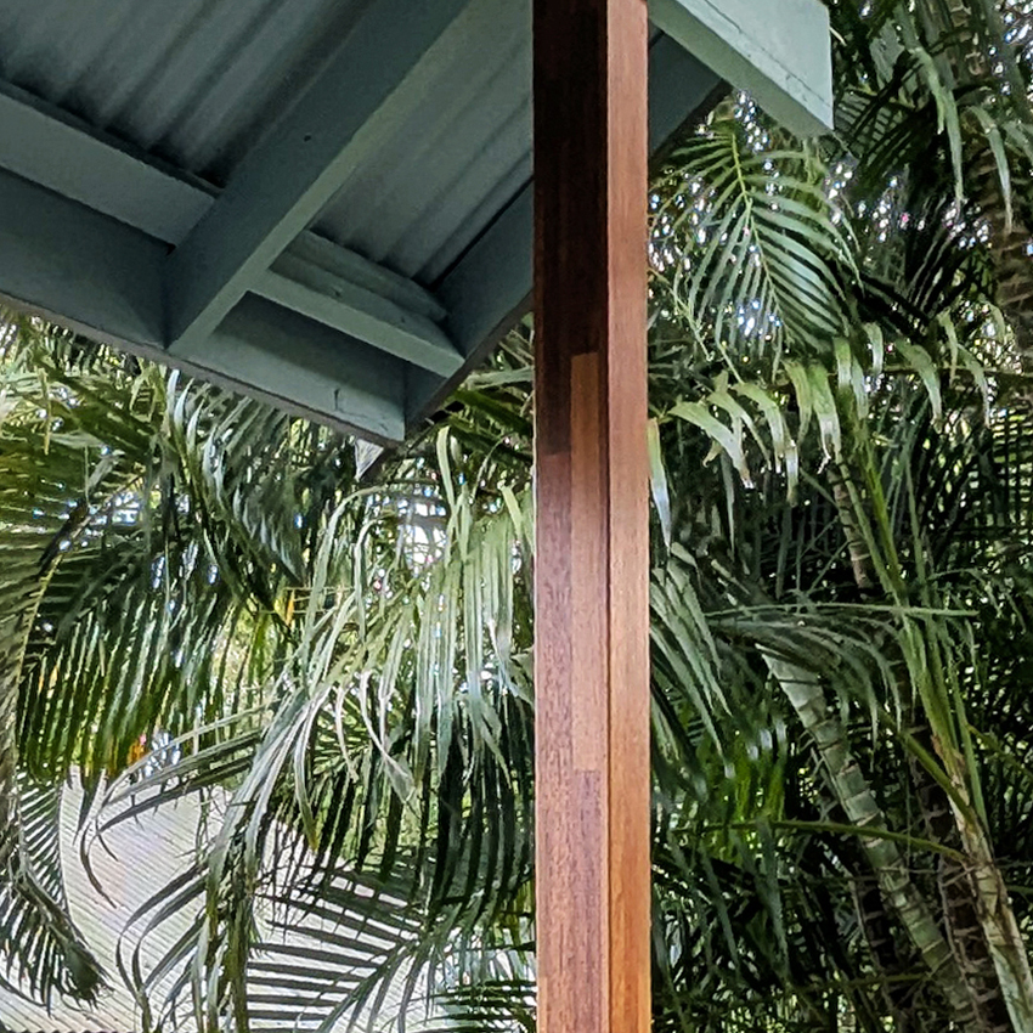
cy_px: 1733
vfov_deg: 20.1
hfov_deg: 25.2
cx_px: 678
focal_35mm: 68
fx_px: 2296
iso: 44
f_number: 2.2
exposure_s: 1/322
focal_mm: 2.35
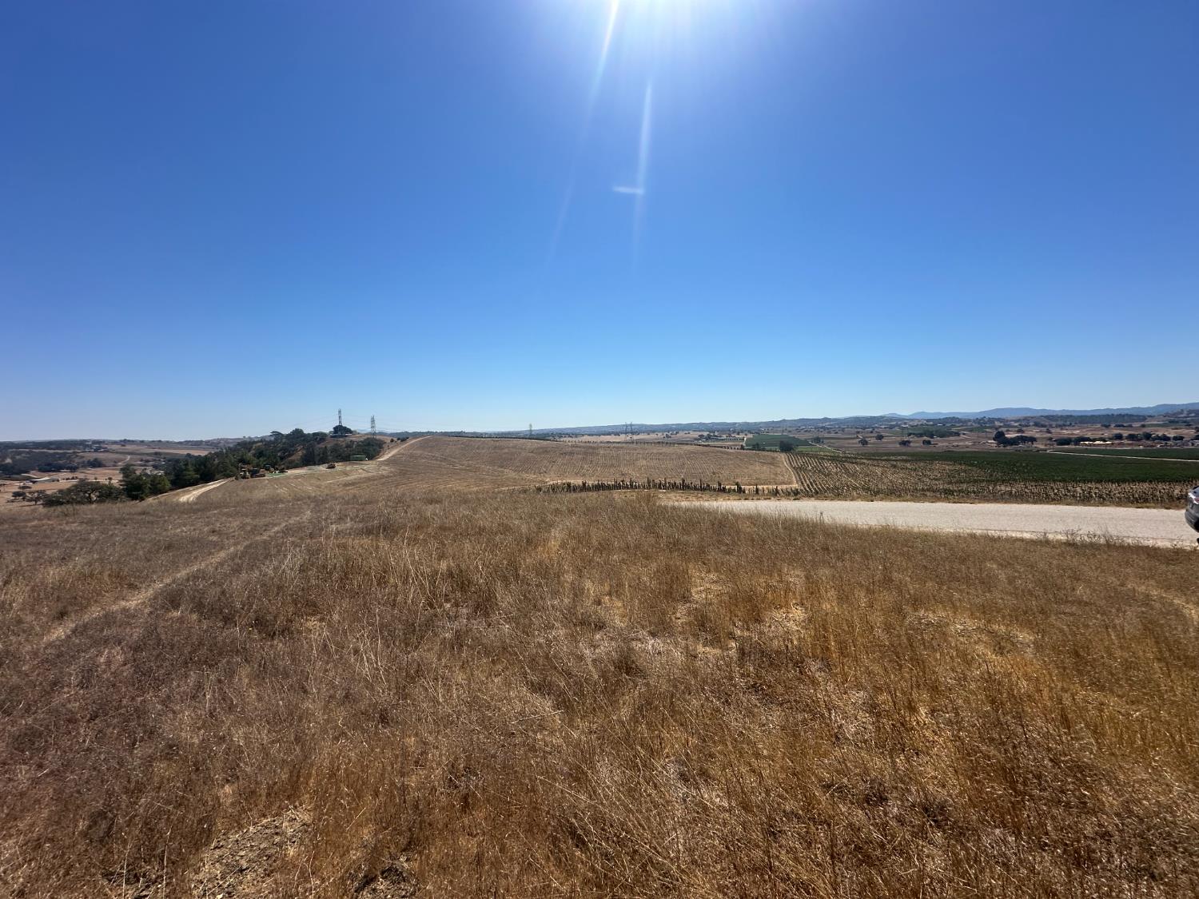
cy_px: 450
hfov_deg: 102.1
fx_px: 485
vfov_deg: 85.7
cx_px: 600
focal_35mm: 14
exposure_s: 1/3731
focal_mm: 2.22
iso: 50
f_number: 2.2
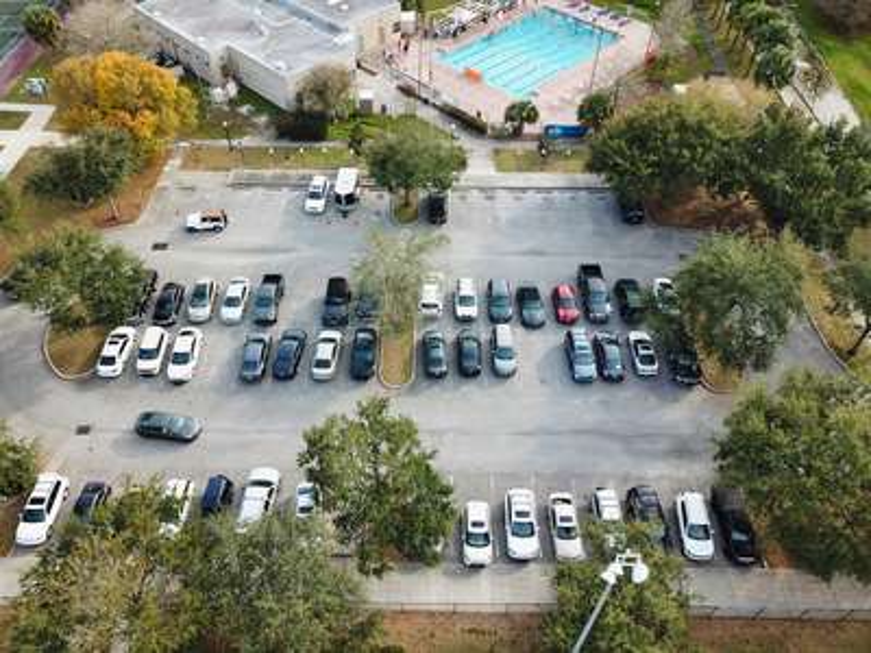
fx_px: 654
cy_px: 326
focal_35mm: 26
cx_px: 436
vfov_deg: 53.1
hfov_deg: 67.3
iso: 100
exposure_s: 1/310
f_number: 2.2
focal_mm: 4.73
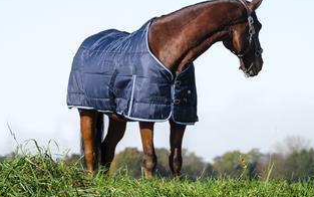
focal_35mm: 203
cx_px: 140
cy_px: 78
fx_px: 1738
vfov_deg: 6.5
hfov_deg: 10.3
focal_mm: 104.2
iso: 800
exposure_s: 1/2000
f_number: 5.6
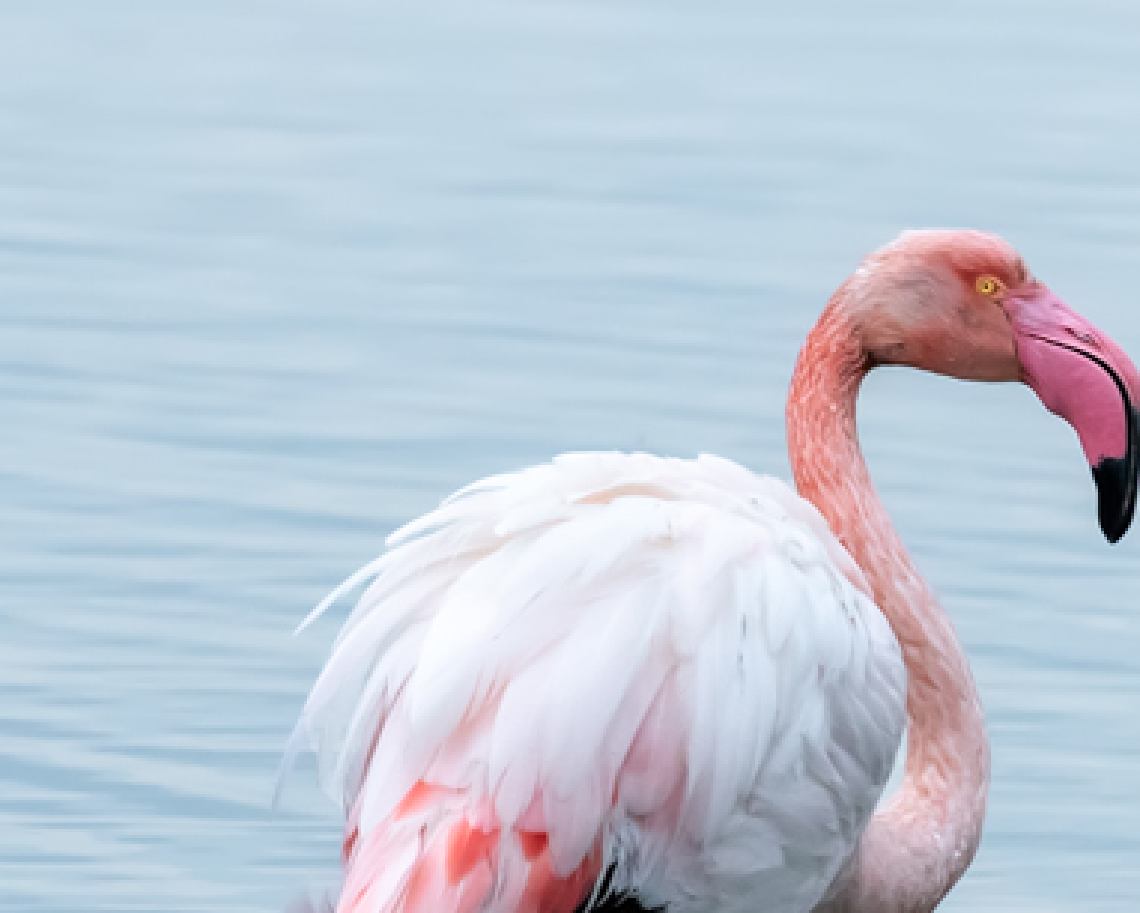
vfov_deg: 1.0
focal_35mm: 1625
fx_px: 54855
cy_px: 588
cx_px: 1104
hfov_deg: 1.2
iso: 1000
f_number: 7.1
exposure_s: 1/3200
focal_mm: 420
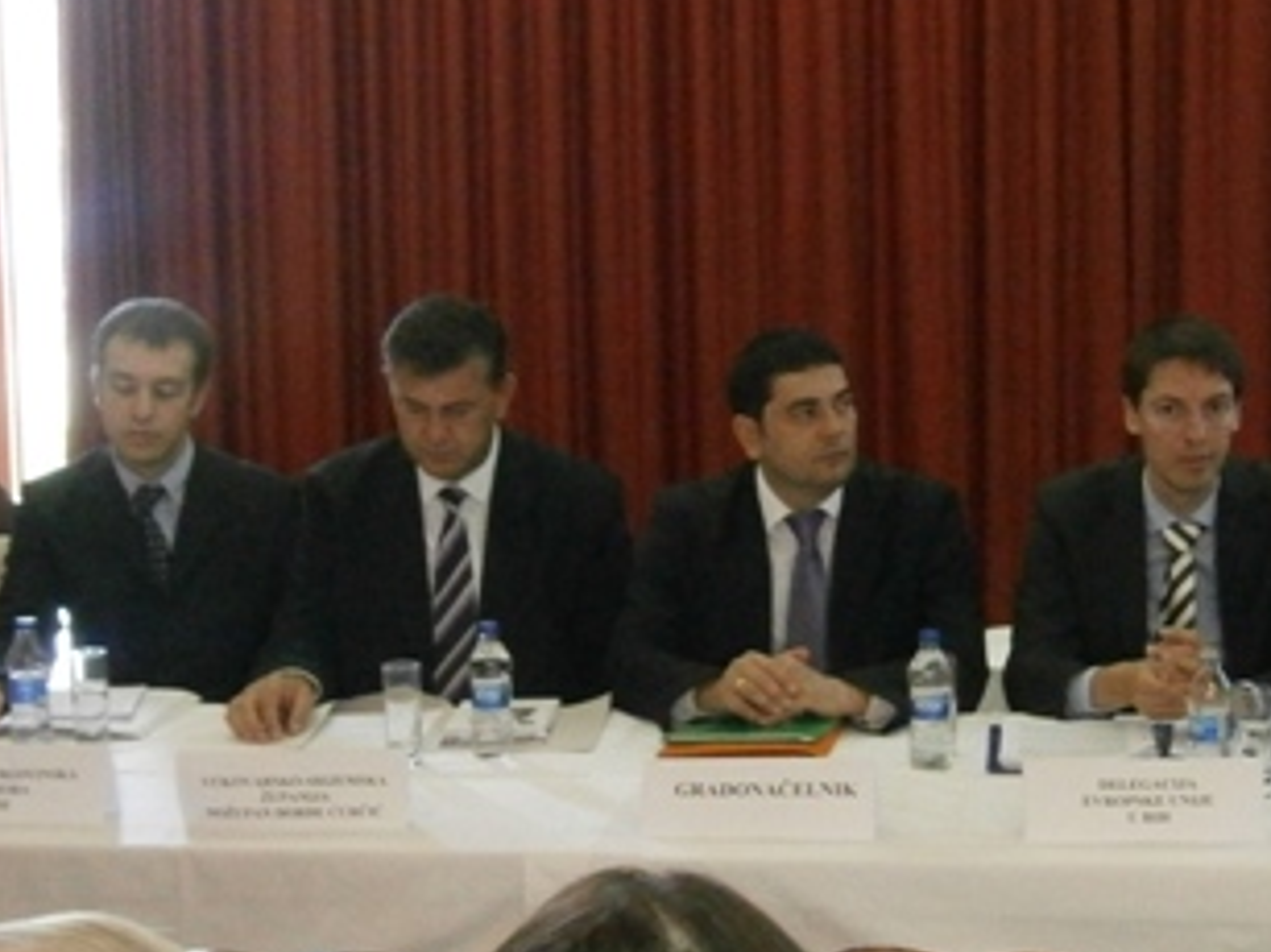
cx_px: 654
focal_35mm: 75
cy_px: 546
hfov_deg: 26.0
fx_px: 2753
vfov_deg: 19.6
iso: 800
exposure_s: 1/20
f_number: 3.1
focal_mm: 6.4
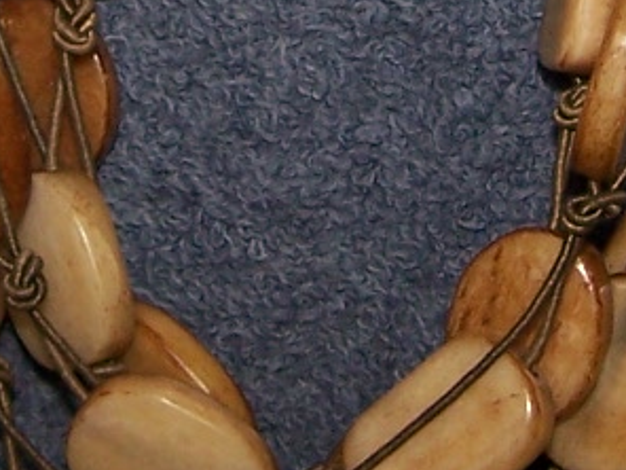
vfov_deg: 7.3
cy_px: -277
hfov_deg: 9.9
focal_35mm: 199
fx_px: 3599
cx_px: 262
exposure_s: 1/60
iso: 80
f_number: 2.8
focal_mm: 6.3
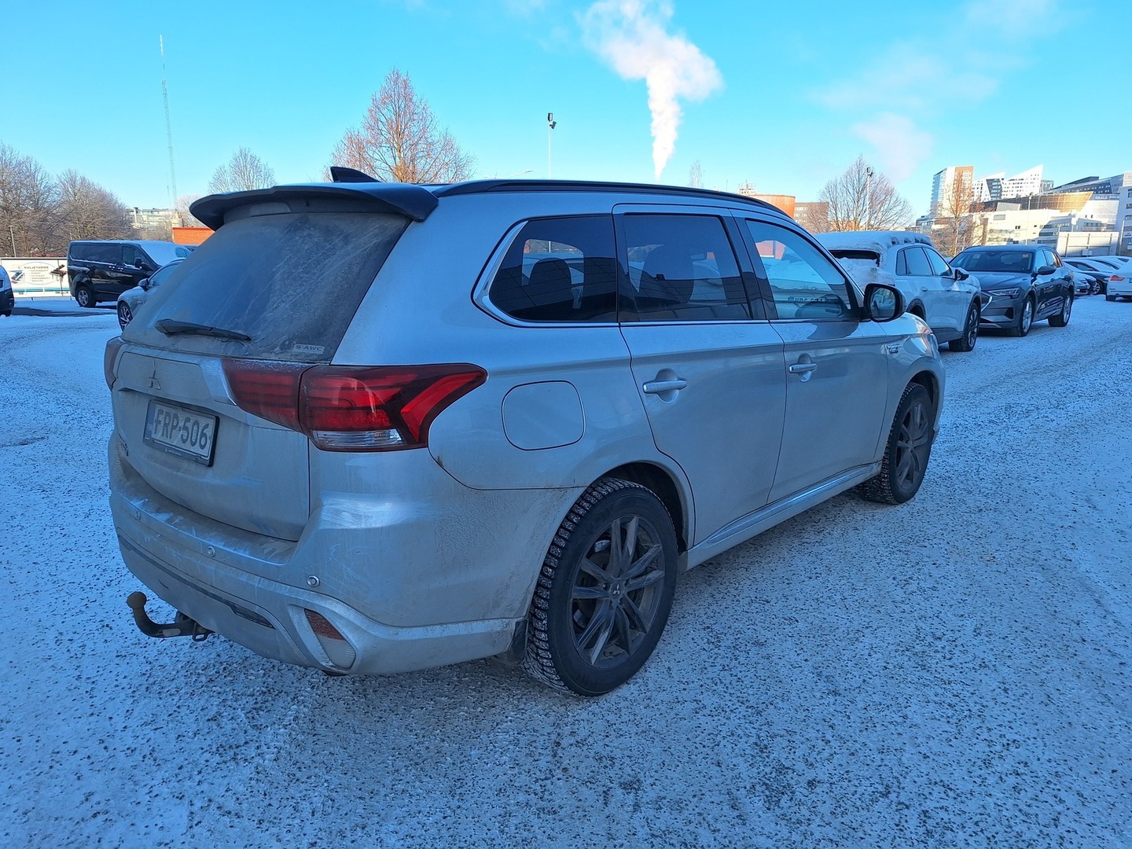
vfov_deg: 58.9
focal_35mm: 23
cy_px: 424
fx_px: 752
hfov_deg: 73.9
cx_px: 566
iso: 40
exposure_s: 1/1157
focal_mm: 5.54
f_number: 1.8
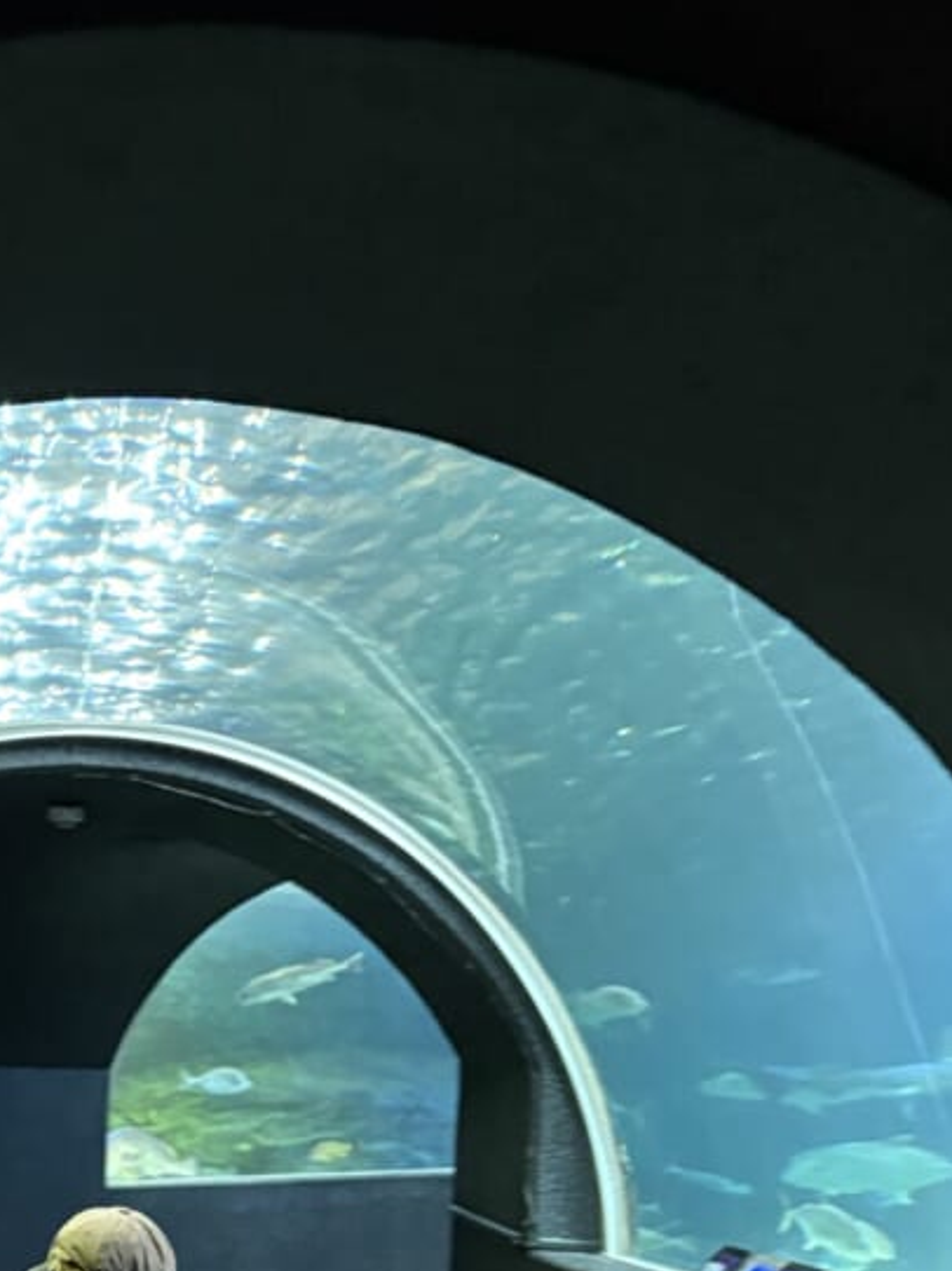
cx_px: -40
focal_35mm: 64
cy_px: 1275
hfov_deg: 21.9
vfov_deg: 28.4
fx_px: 2349
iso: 640
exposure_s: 1/30
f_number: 1.6
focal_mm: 5.96
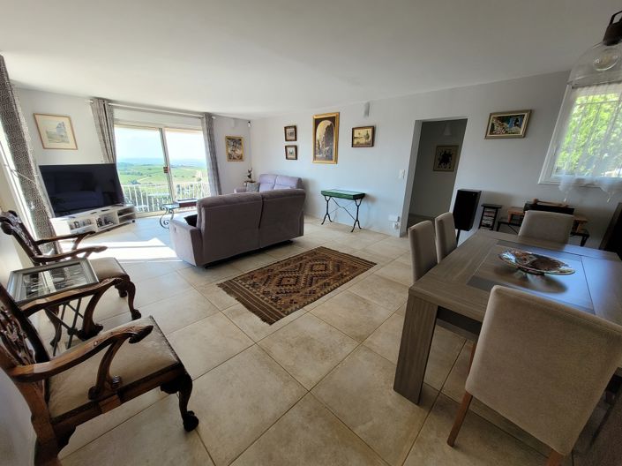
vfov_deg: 89.9
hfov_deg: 106.2
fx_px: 233
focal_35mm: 13
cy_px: 233
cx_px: 311
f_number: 2.2
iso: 40
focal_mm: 1.74
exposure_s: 1/104
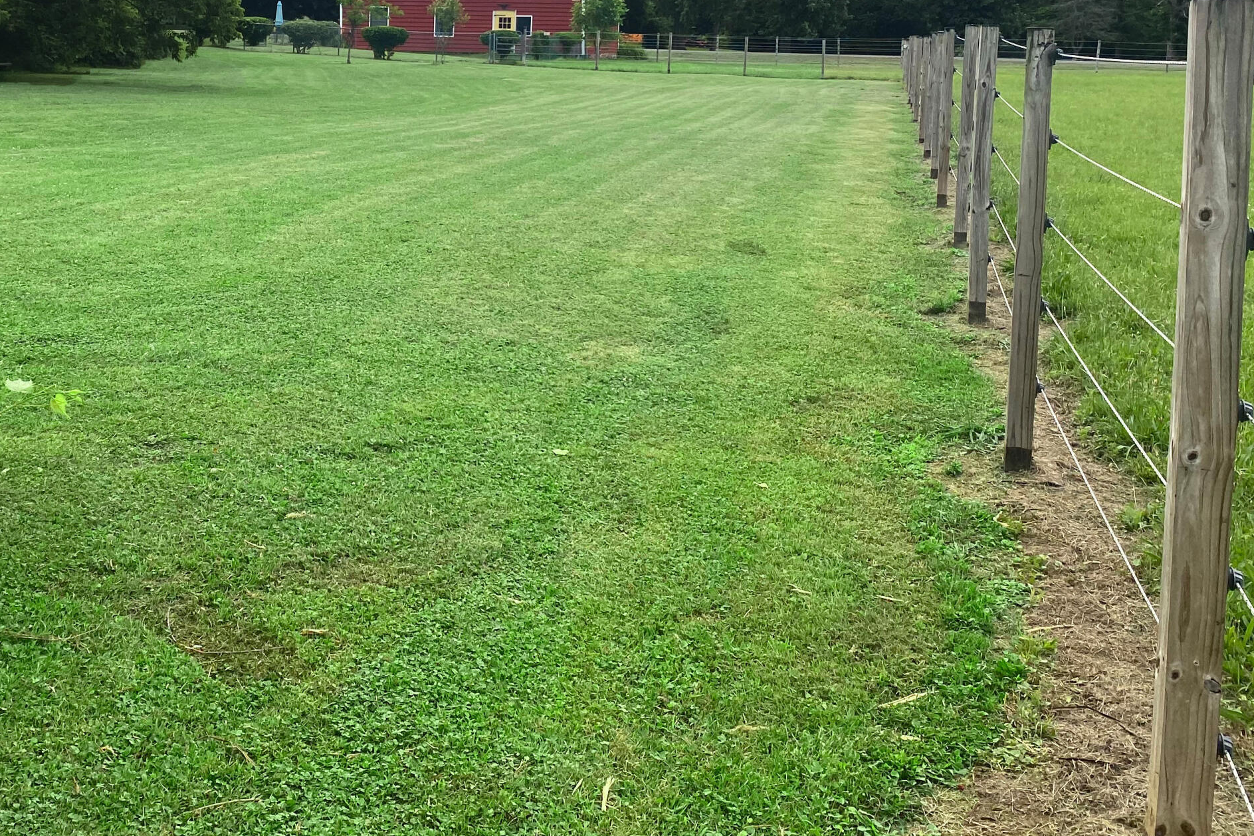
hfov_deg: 44.5
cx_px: 378
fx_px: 1498
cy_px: 159
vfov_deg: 30.4
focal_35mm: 43
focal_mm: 4.25
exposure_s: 1/767
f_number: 1.8
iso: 32
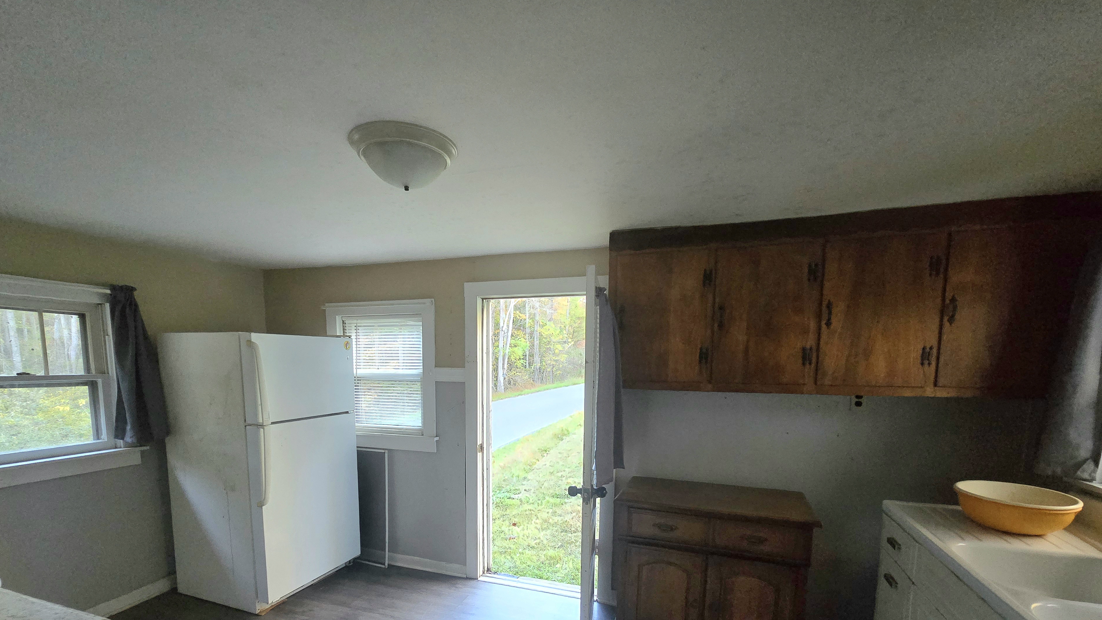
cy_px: 415
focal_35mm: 15
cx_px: 539
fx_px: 438
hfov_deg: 103.0
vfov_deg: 68.5
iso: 640
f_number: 2.2
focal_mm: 2.2
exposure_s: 1/60.2
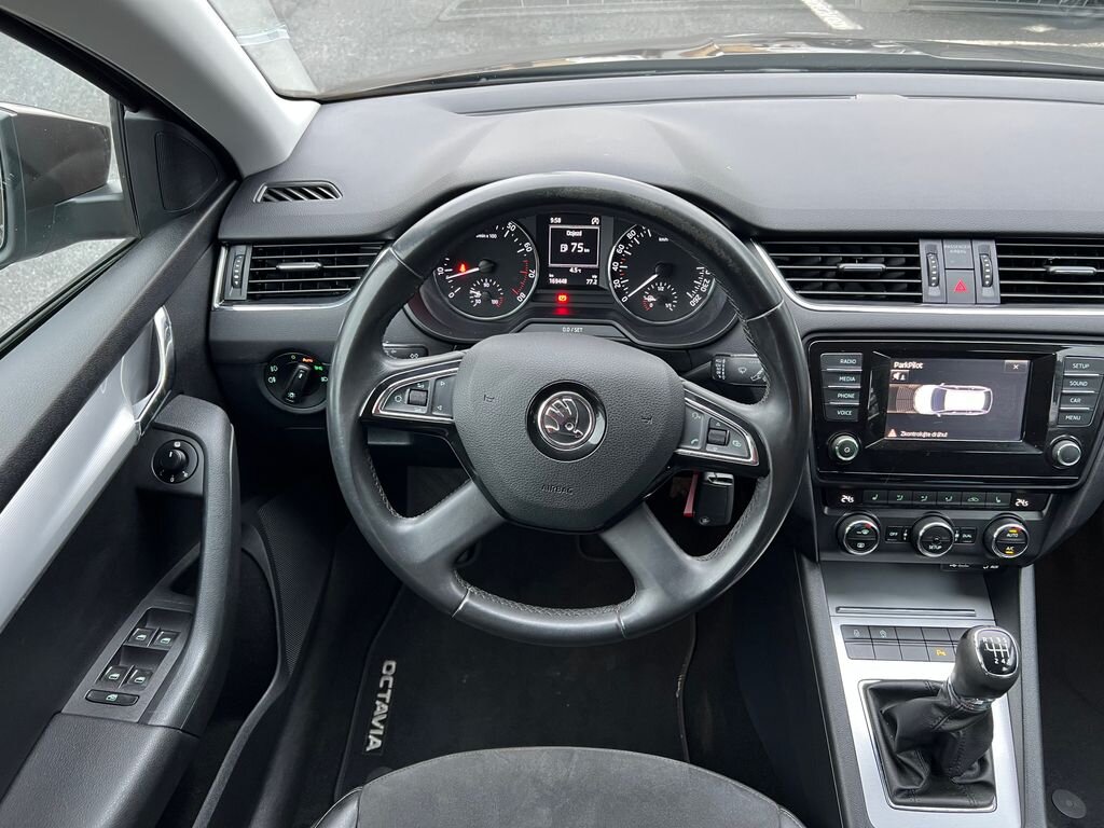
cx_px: 552
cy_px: 414
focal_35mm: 26
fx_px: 829
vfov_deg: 53.1
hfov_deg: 67.3
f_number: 1.5
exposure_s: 1/50
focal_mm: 5.7
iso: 160
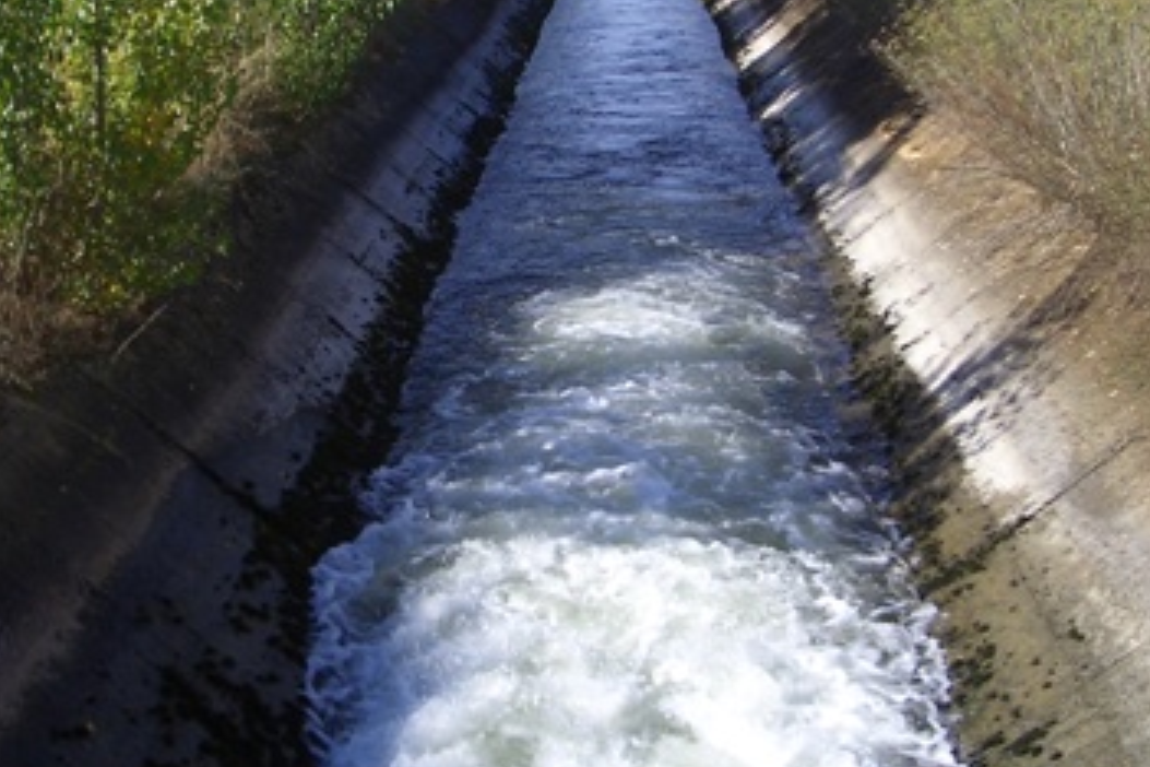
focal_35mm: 57
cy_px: 280
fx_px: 1821
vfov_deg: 23.7
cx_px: 511
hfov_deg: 35.0
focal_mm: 5.8
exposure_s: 1/500
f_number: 4.3
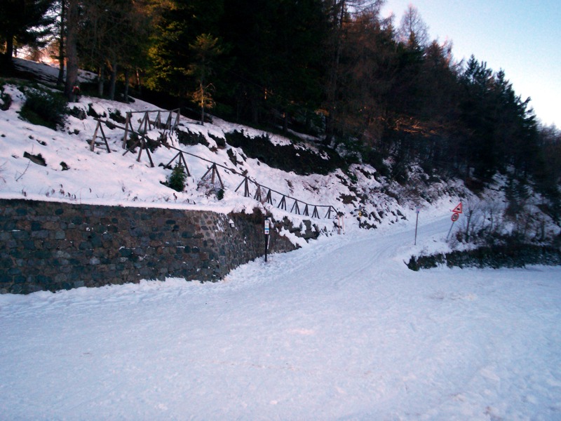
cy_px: 210
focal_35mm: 36
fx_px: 583
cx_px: 280
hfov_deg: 51.4
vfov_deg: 39.7
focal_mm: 5.9
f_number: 4.5
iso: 100
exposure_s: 1/294
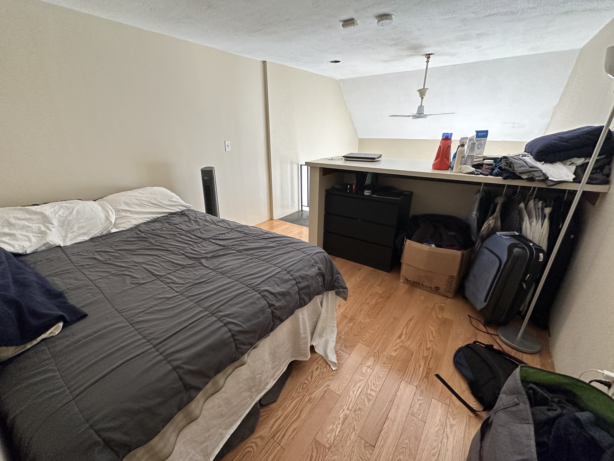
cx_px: 290
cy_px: 230
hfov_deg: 98.1
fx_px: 266
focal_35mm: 15
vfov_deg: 81.7
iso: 200
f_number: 2.2
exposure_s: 1/99
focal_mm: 2.22
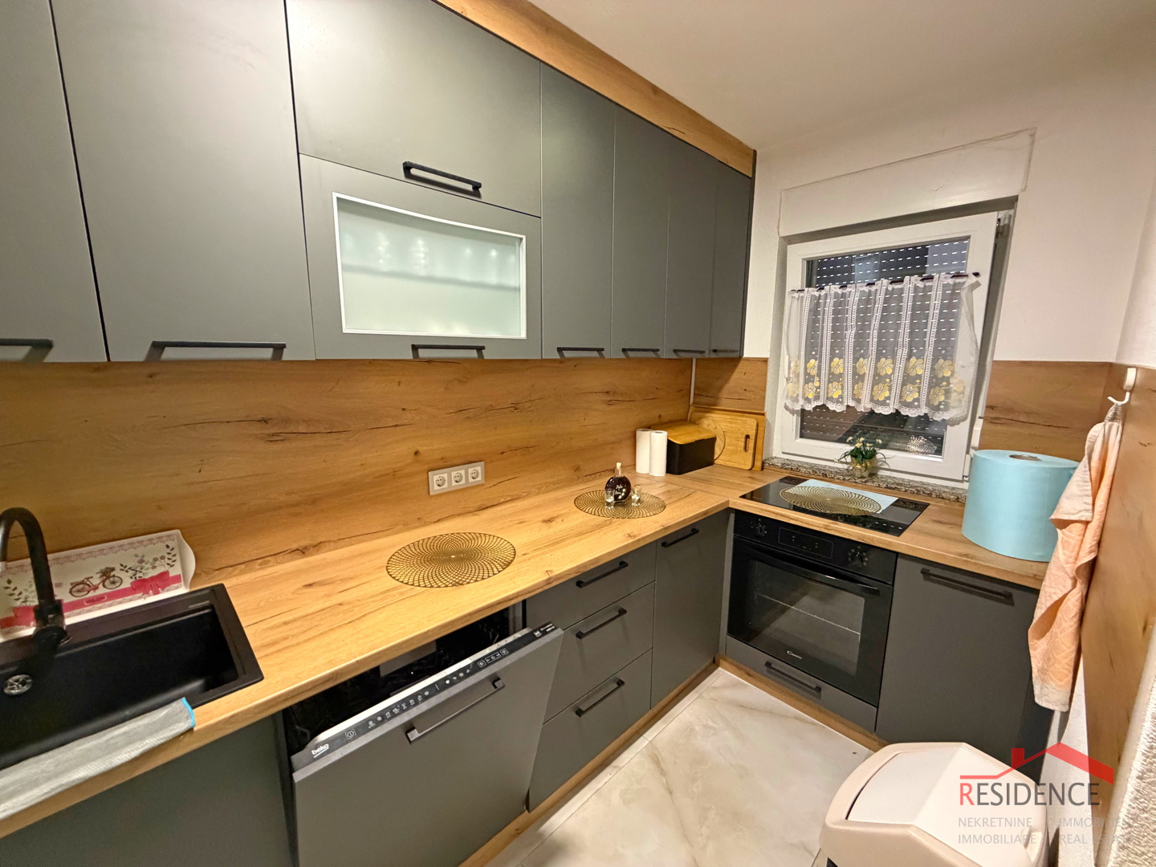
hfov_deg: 102.1
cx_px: 578
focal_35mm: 14
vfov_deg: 85.7
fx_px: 468
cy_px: 434
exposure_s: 1/50
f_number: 2.2
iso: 500
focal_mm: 2.22
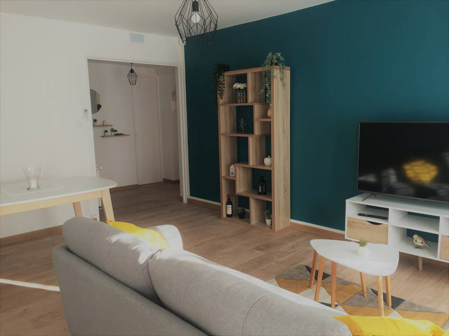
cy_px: 168
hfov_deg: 61.7
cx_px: 224
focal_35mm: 29
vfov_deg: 48.2
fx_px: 376
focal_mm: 4.15
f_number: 2.2
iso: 32
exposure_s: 1/50
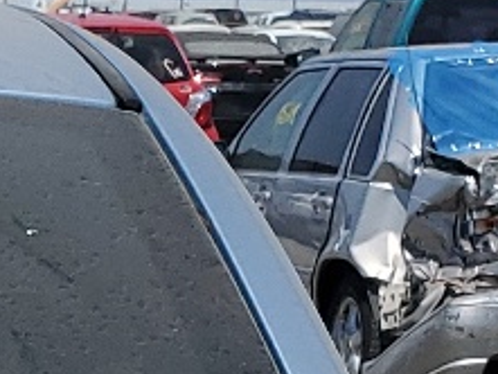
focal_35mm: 188
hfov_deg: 9.7
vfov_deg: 7.3
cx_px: -545
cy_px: 978
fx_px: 2706
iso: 50
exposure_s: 1/10000
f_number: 1.5
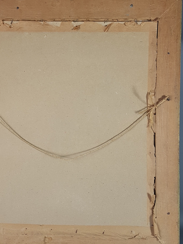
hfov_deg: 39.4
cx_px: 68
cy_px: 114
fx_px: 254
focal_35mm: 36
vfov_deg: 51.3
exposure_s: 1/50
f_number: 1.7
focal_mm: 4.2
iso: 64
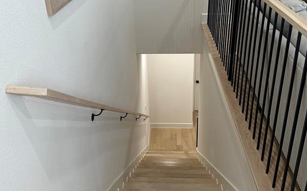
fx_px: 301
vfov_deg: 34.8
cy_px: 55
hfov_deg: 54.0
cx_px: 157
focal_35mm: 36
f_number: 1.78
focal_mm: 6.86
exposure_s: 1/120
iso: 200
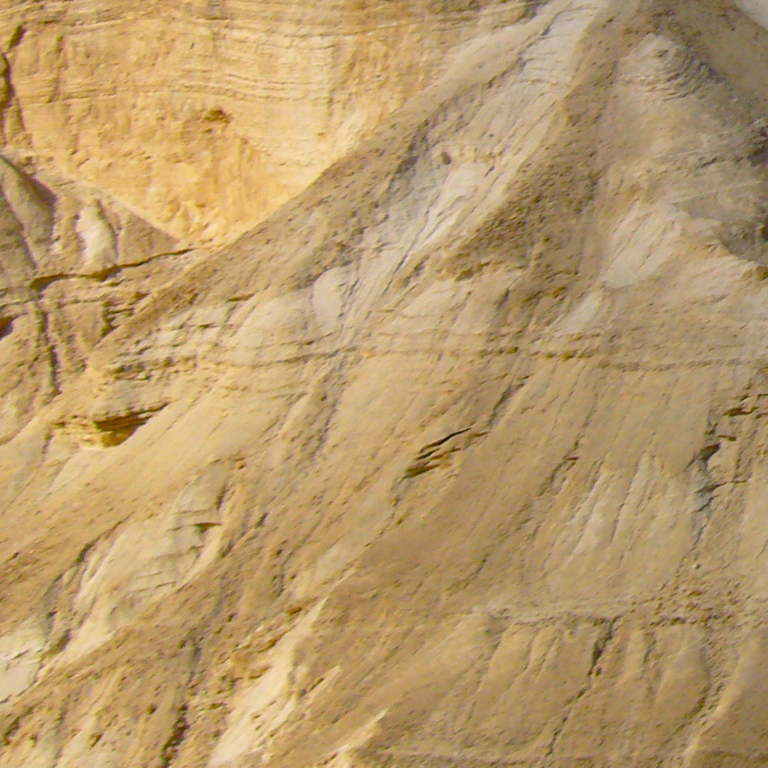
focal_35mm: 92
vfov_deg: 18.4
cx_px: 1064
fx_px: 2309
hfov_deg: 17.4
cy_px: -5
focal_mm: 5.8
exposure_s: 1/800
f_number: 5.6
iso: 100
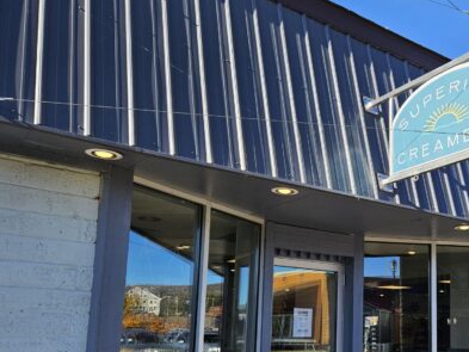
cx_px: 360
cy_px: 255
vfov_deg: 34.6
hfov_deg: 44.0
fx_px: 556
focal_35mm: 41
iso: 64
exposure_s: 1/2000
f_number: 1.8
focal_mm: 5.4
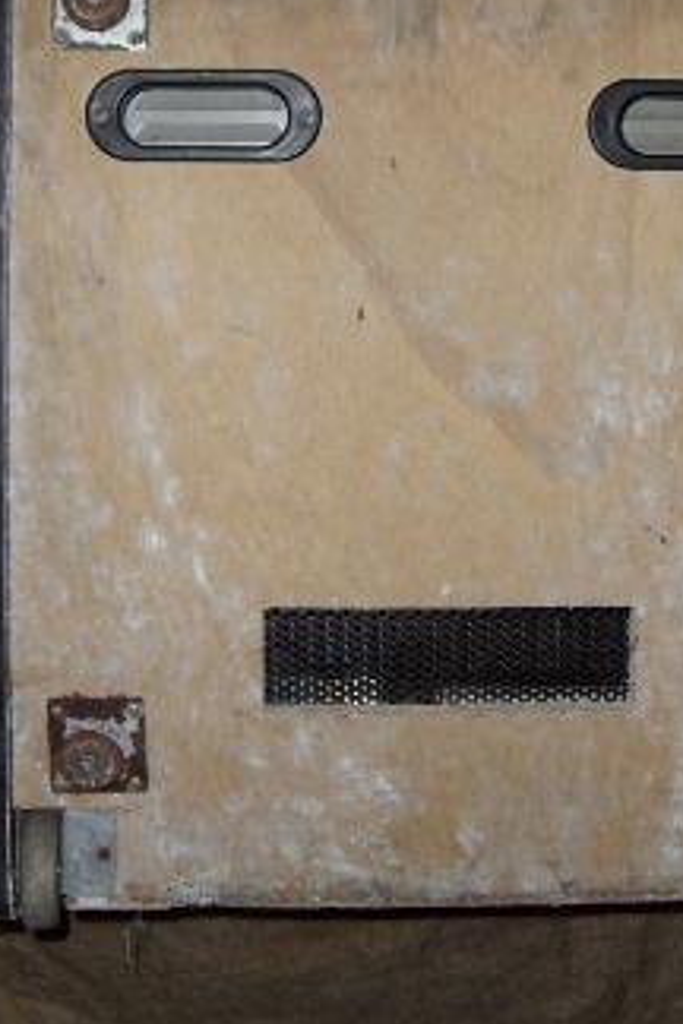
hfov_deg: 24.0
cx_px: 471
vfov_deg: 35.3
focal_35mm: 56
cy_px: 341
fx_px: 1594
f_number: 3.7
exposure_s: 1/45
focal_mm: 7
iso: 200
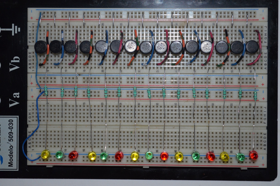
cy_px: 93
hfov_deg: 29.3
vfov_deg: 19.7
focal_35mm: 69
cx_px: 140
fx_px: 536
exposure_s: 1/60
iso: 1000
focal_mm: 46
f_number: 5.3
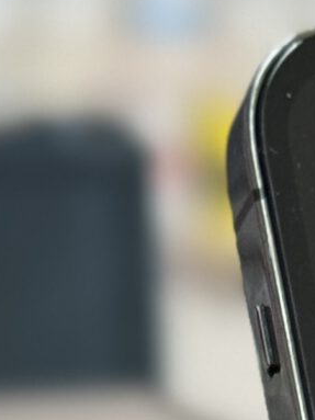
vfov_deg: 5.9
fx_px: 3897
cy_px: 1019
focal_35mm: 321
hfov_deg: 4.5
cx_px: 795
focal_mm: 6.76
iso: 100
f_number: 1.78
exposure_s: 1/100
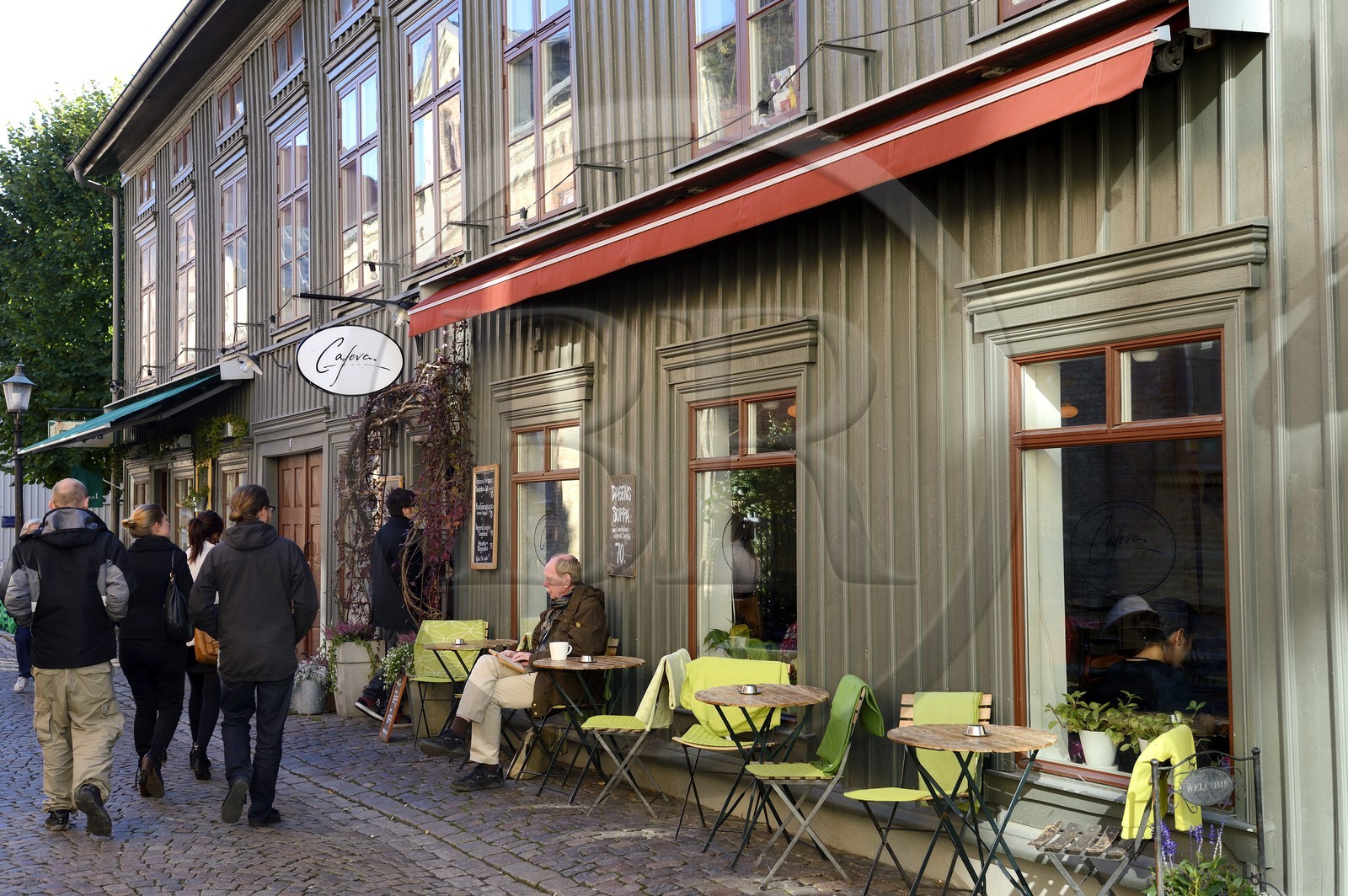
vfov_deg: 30.5
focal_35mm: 44
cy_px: 448
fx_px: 1646
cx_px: 674
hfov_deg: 44.5
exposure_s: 1/200
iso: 200
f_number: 5
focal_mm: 44
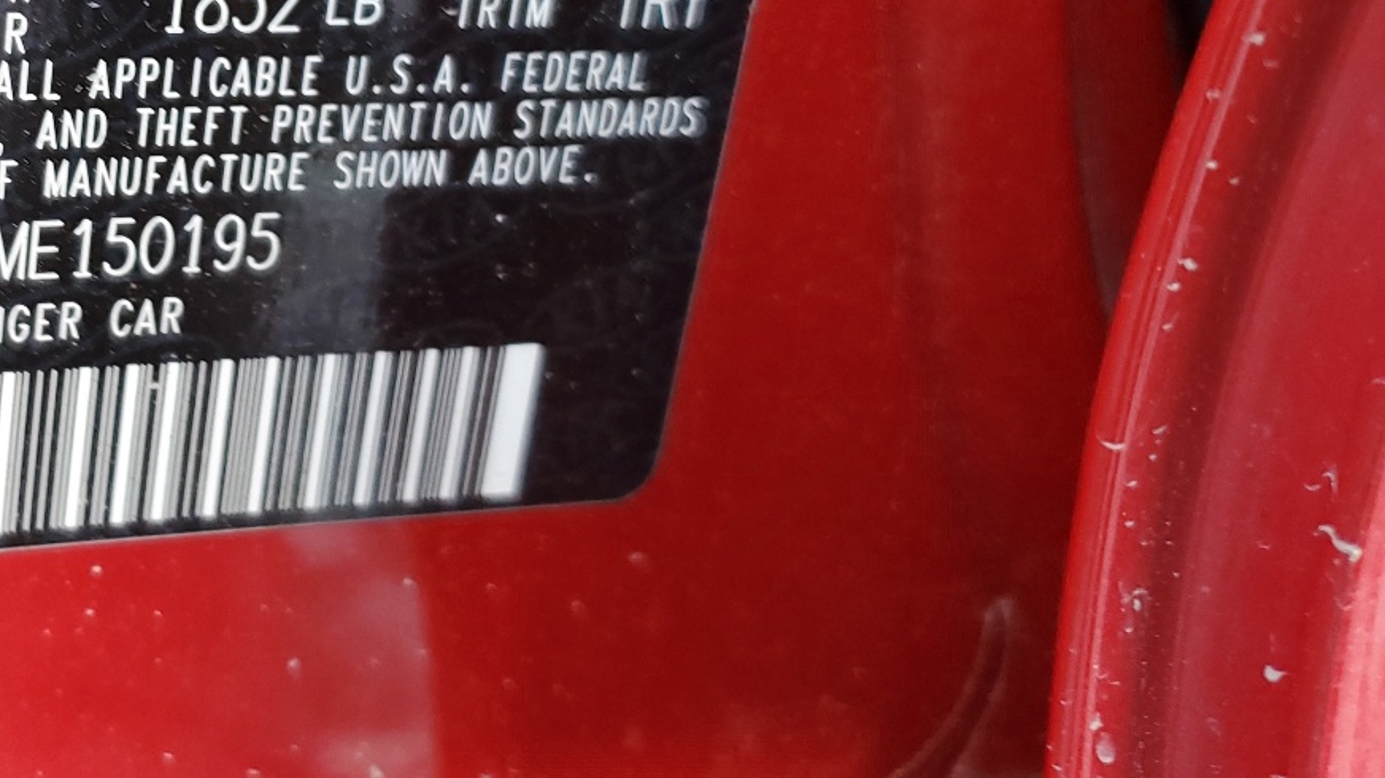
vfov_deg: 22.6
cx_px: 119
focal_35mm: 52
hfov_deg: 37.1
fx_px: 1909
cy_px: 98
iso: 75
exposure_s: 1/60.2
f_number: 1.5
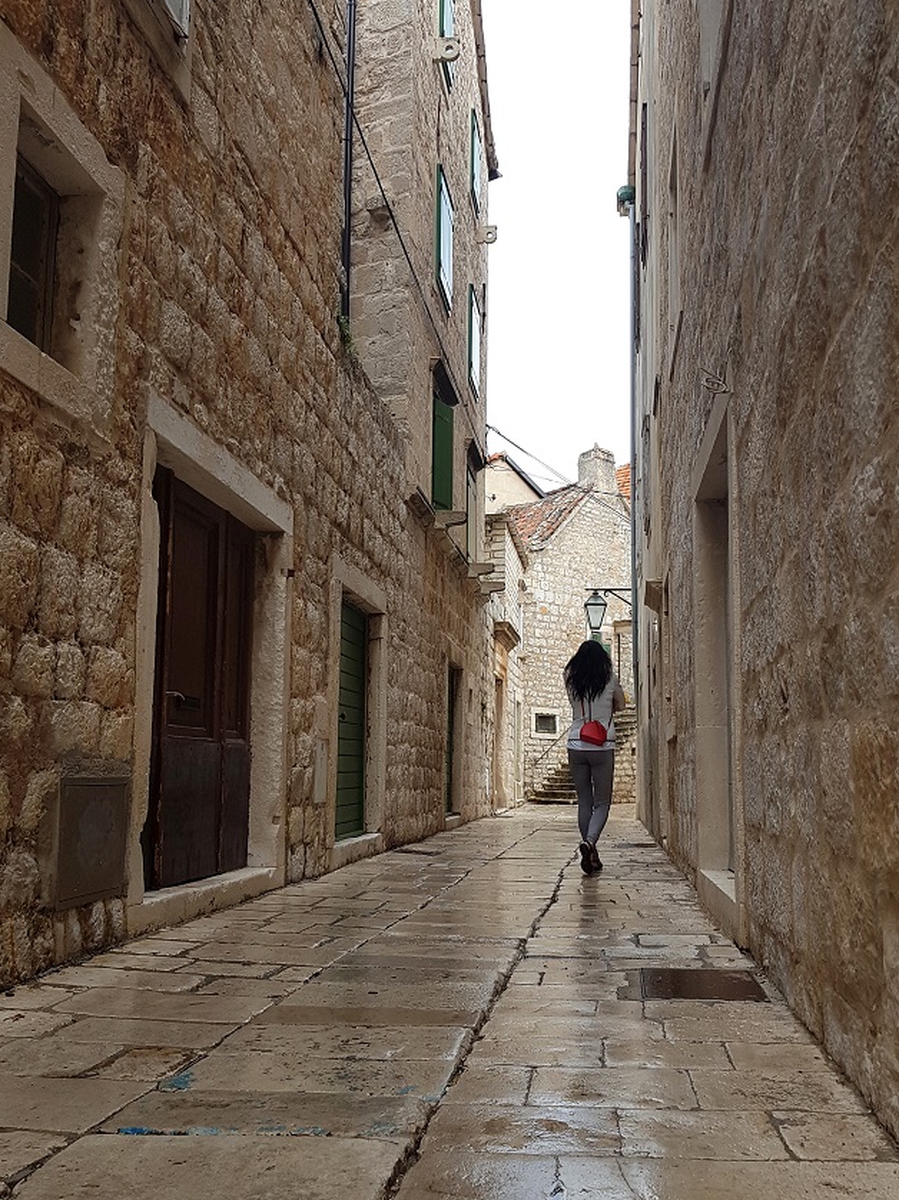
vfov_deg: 58.3
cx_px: 496
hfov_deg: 45.4
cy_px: 648
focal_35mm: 31
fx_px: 1074
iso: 50
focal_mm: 4.2
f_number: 1.7
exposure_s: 1/423
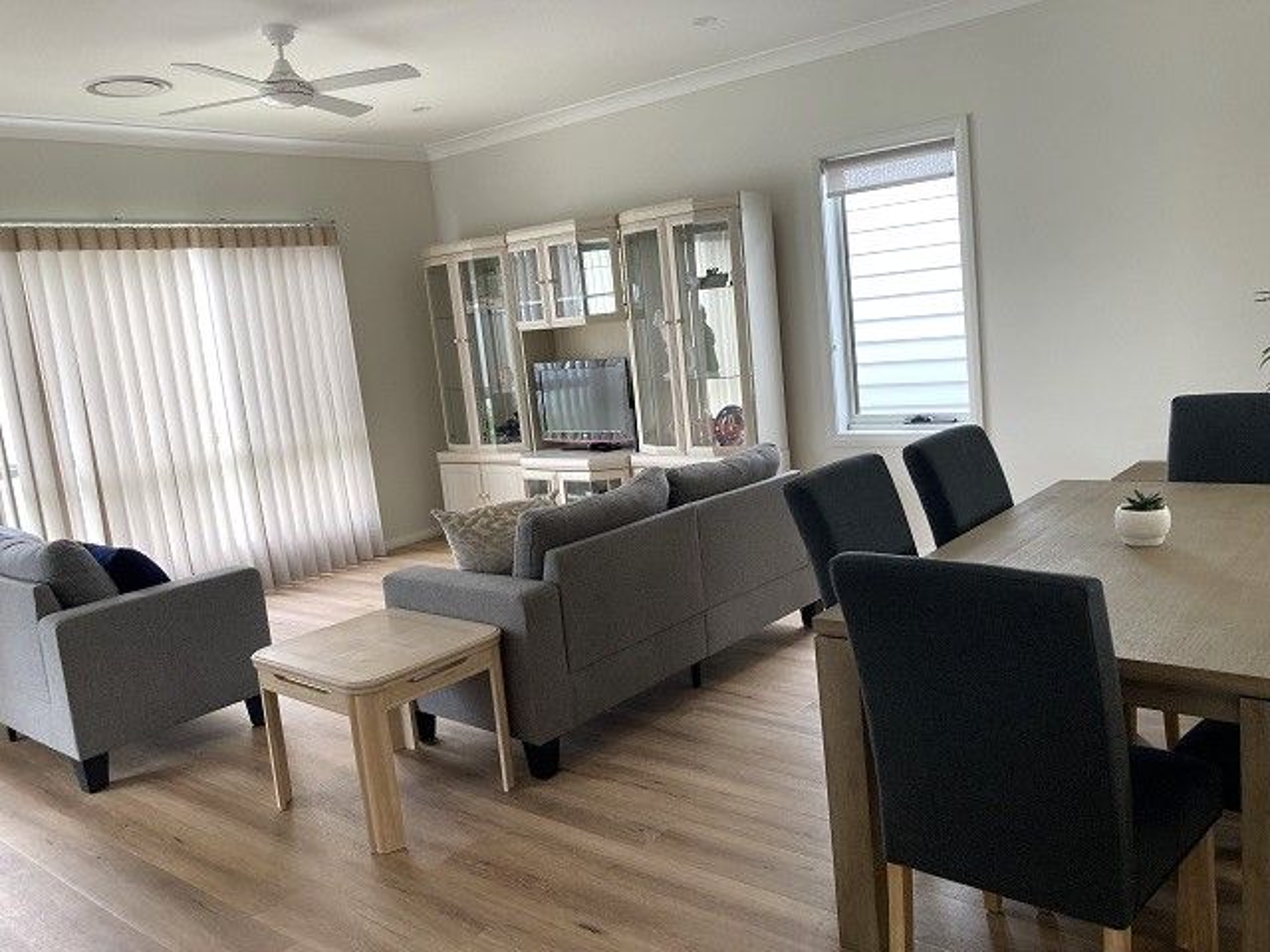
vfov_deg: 49.7
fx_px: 1027
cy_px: 476
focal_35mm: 28
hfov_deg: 63.4
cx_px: 635
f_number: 1.8
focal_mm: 3.99
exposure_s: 1/100
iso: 80
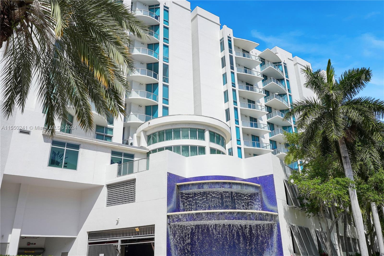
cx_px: 192
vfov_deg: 43.6
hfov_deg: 61.9
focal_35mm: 30
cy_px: 128
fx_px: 320
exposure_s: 1/1000
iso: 200
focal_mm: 20
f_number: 8
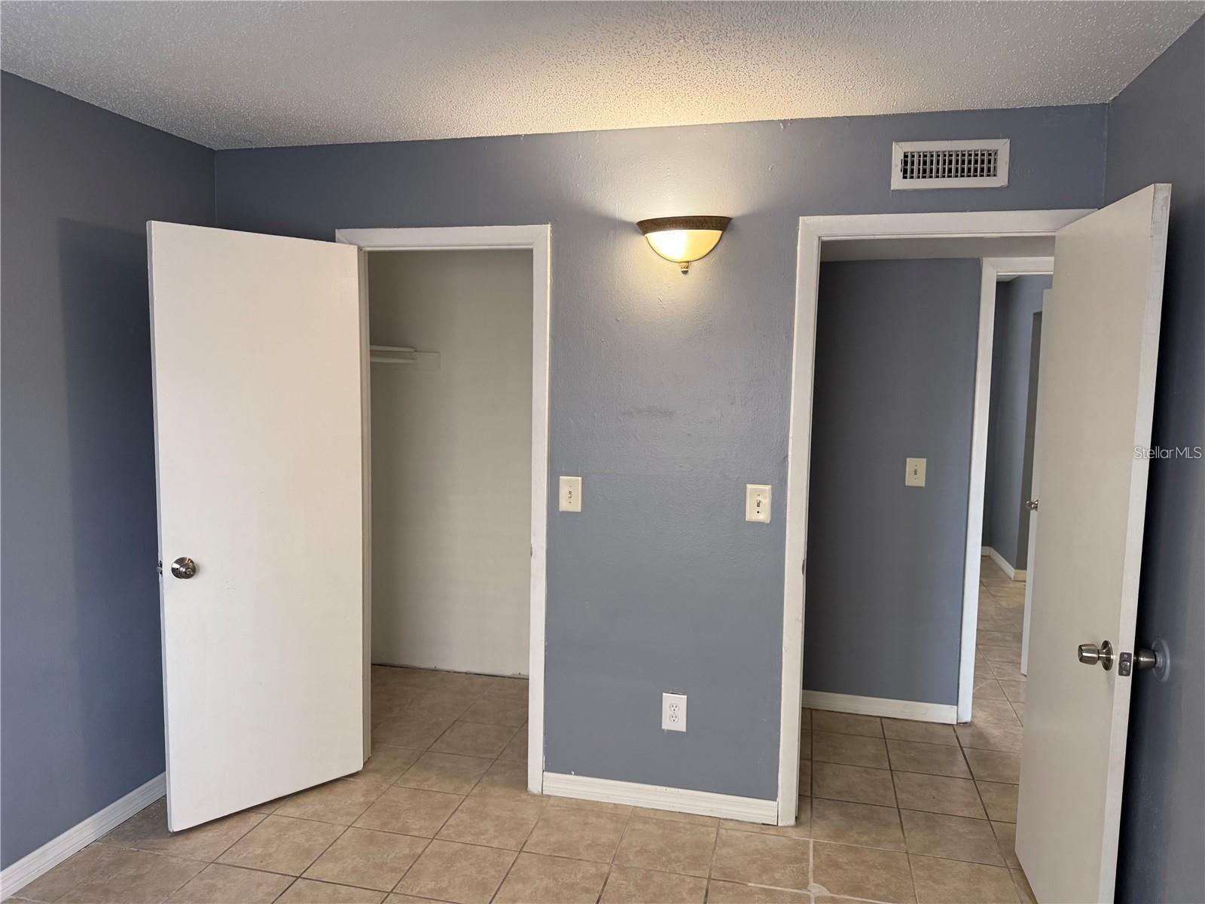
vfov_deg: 56.8
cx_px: 602
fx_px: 835
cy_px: 452
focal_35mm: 24
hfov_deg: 71.6
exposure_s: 1/121
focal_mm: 6.76
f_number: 1.78
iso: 160
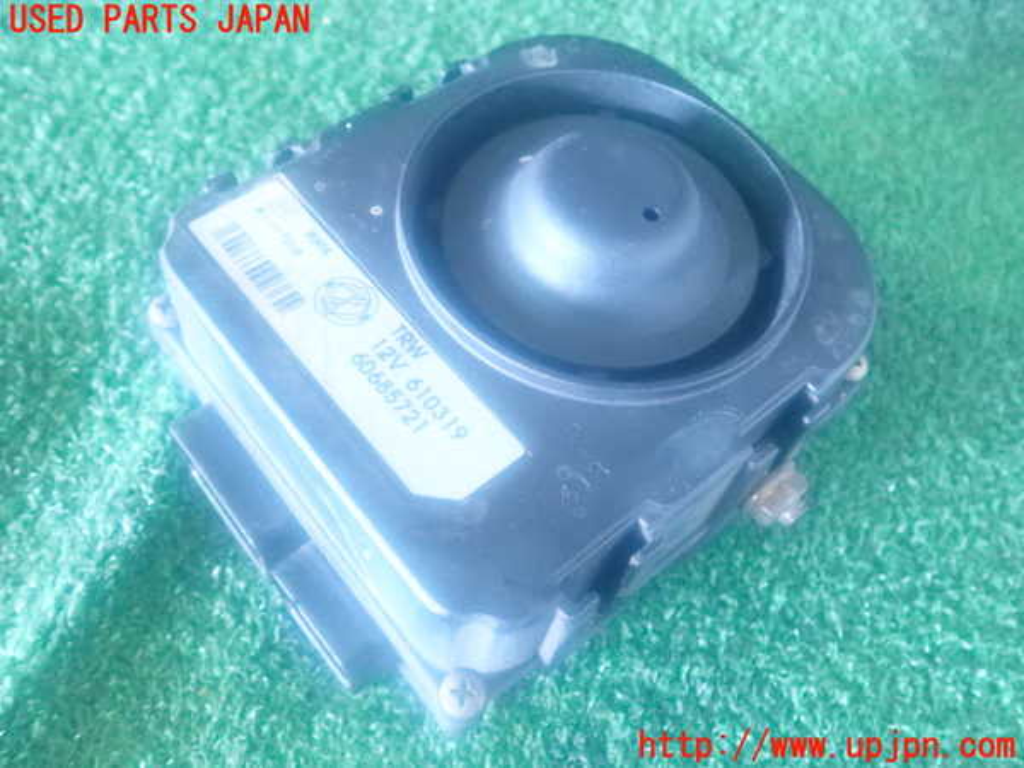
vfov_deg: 46.8
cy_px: 384
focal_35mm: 30
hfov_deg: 60.0
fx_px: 887
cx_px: 512
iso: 1600
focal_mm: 5.5
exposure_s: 1/15
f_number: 2.3
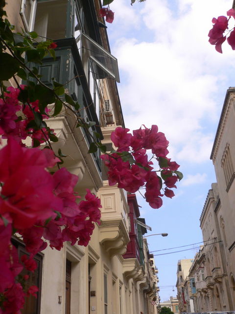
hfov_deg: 40.7
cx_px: 118
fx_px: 317
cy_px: 157
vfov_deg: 52.6
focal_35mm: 35
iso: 80
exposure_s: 1/250
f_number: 5.6
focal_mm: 5.8
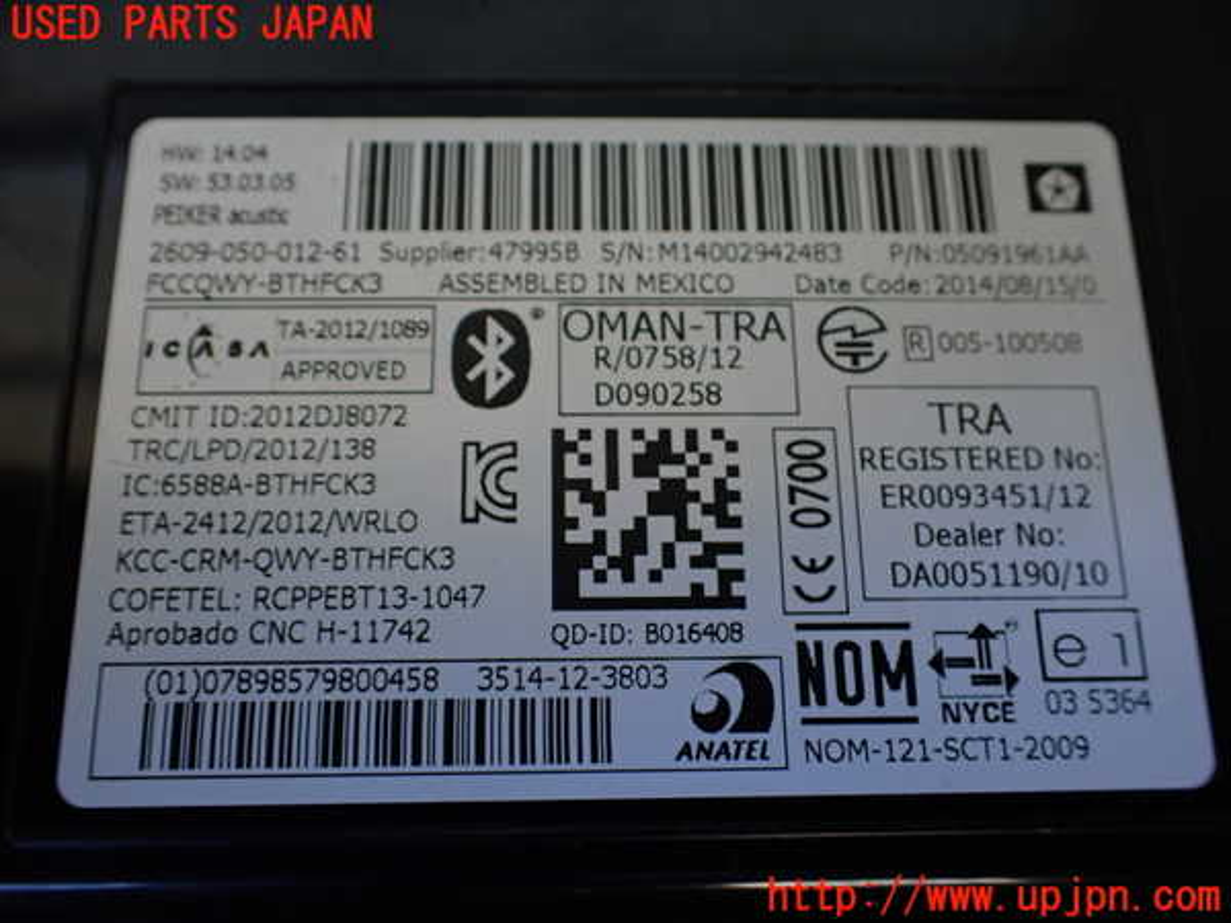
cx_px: 616
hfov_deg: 60.0
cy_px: 462
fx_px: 1067
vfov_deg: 46.8
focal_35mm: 30
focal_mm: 5.4
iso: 320
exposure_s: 1/125
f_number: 2.3
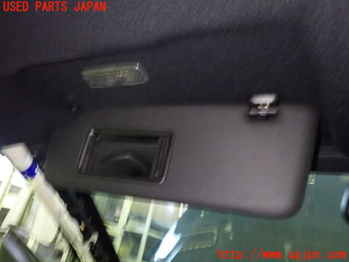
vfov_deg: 46.8
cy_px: 131
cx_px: 174
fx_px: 302
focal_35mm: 30
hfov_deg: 60.0
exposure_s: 1/10
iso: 800
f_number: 2.3
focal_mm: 5.4
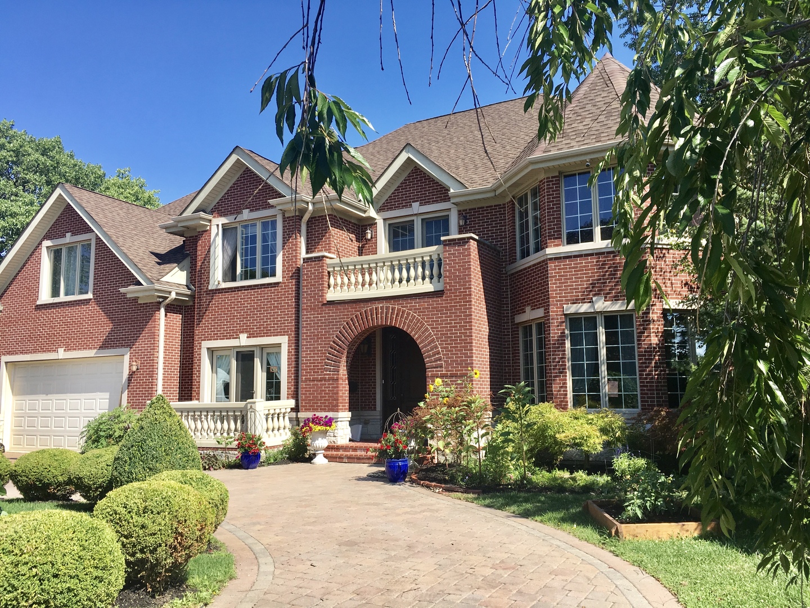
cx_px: 405
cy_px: 304
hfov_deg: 61.7
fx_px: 679
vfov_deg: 48.2
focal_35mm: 29
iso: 25
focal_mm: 4.15
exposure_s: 1/905
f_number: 2.2
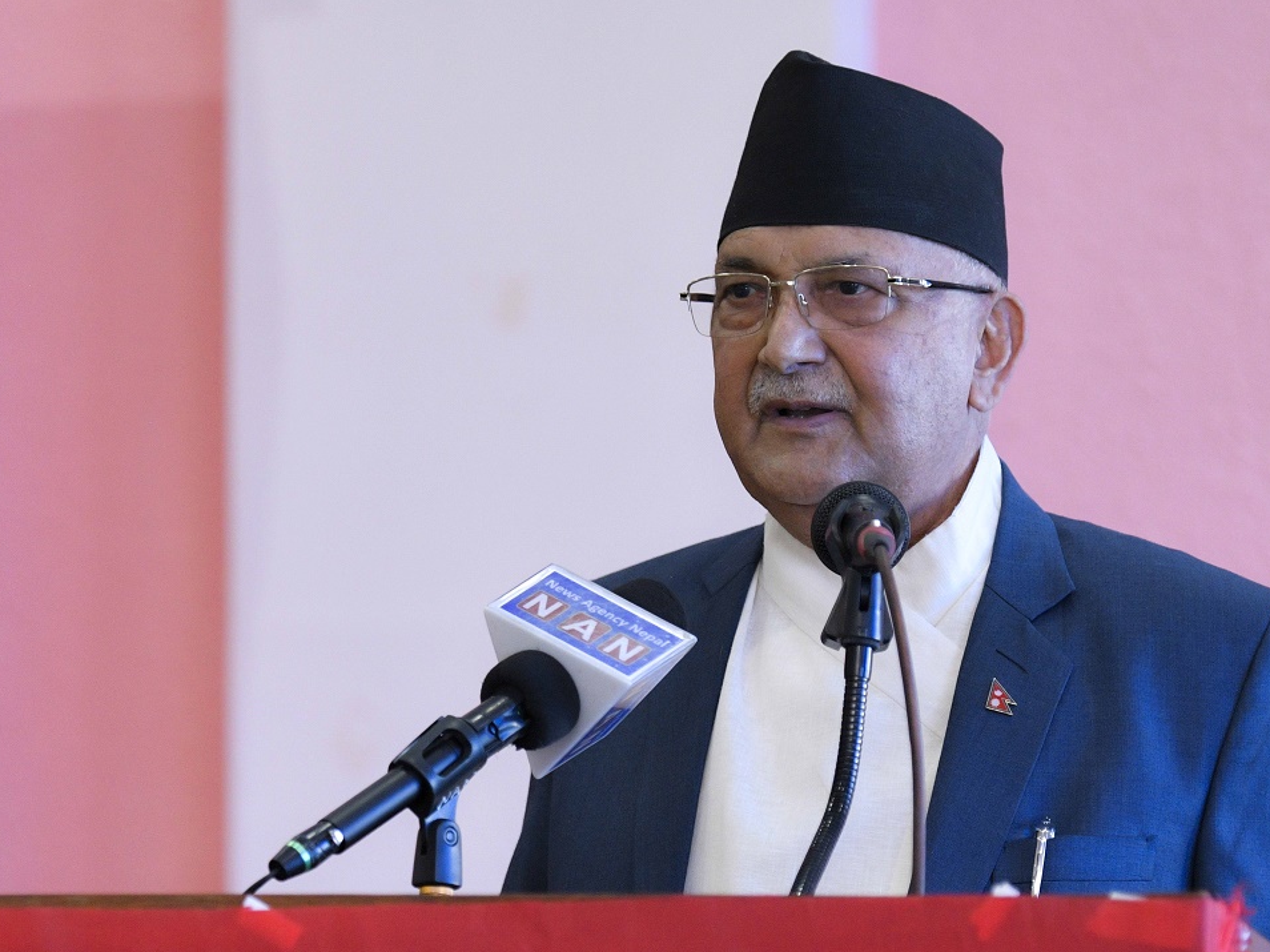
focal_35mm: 147
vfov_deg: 10.1
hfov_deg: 13.4
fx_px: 5392
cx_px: 664
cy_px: 474
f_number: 2.8
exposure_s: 1/160
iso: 1250
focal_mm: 135
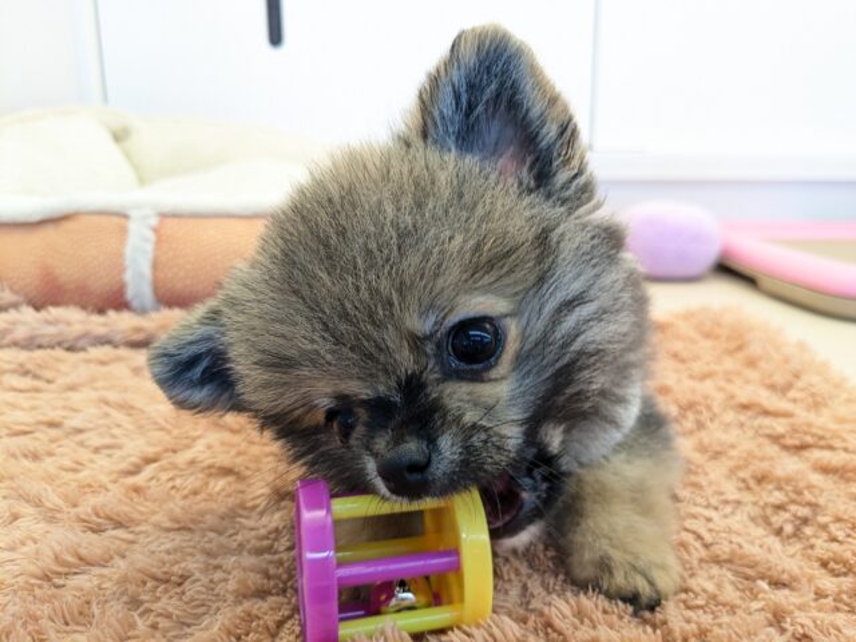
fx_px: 668
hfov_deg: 65.3
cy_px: 321
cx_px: 428
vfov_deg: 51.4
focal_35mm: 27
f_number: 1.73
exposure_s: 1/99.9
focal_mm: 4.38
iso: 155
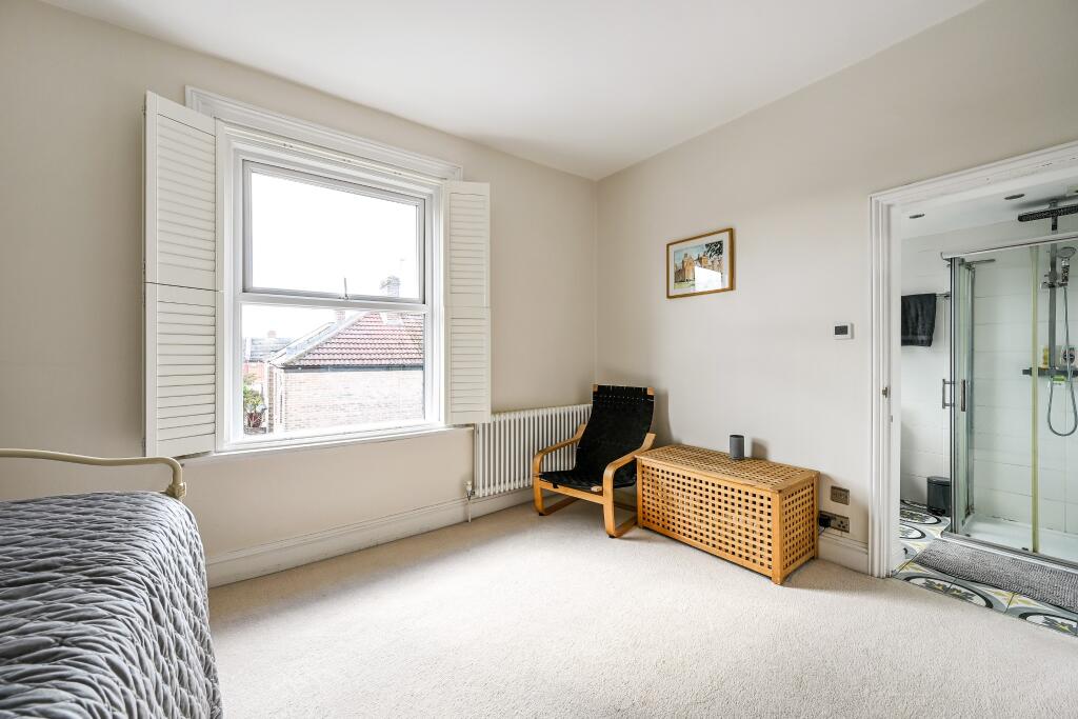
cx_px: 539
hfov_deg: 104.2
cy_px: 360
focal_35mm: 14
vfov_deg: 81.2
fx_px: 419
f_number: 8
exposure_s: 1/13
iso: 100
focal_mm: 14
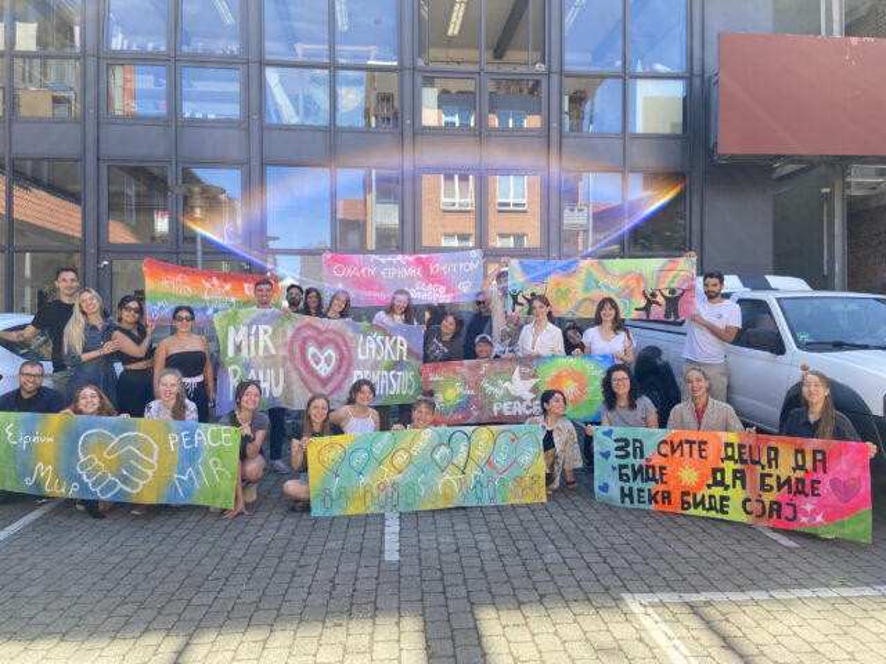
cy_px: 332
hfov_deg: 67.3
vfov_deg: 53.1
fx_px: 665
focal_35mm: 26
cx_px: 443
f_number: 1.8
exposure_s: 1/421
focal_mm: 4.25
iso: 32
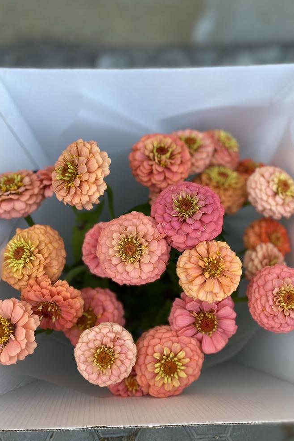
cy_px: 225
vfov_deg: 65.5
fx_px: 343
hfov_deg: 46.4
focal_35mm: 28
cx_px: 147
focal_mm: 4.25
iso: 32
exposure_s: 1/246
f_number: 1.8
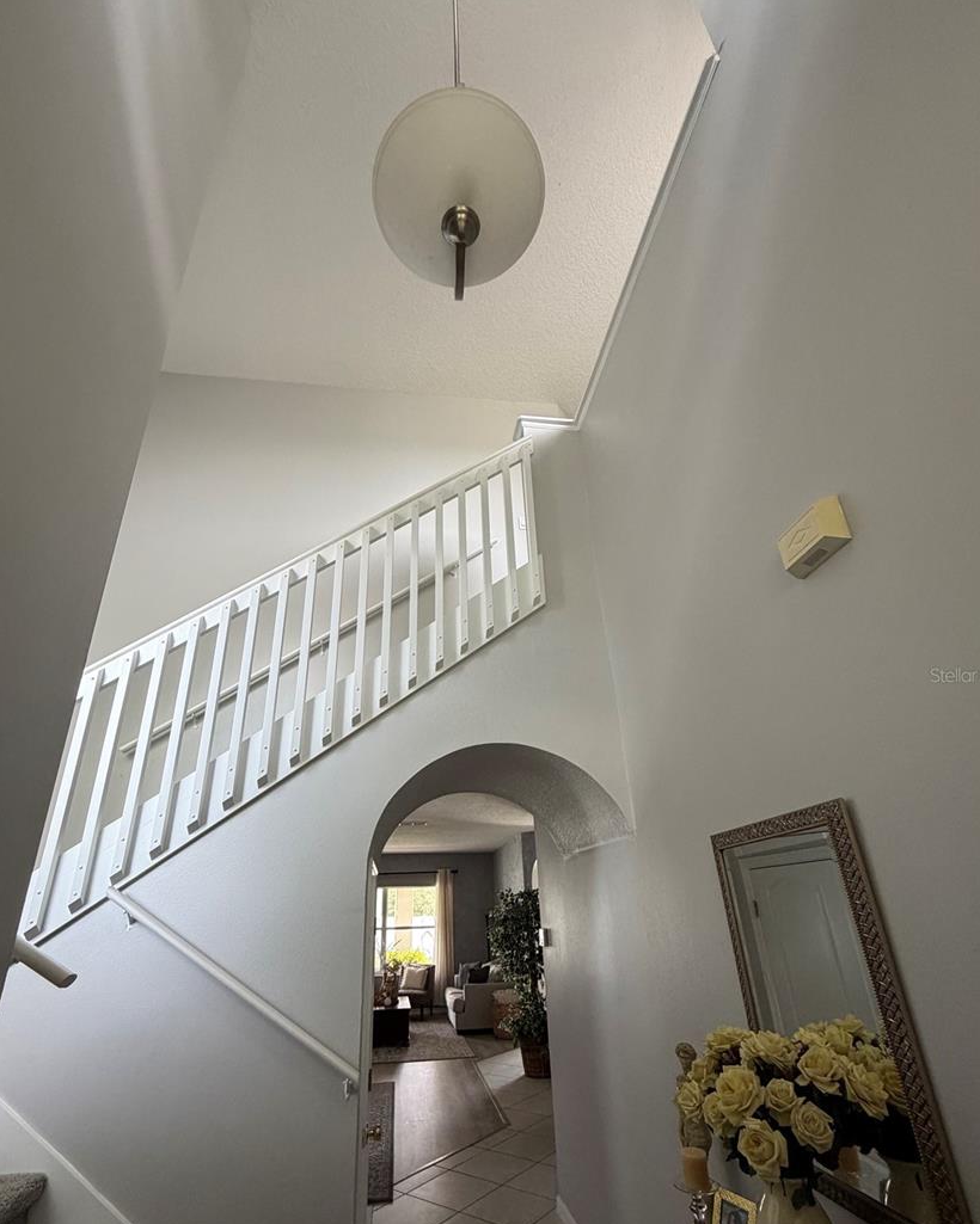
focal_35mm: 16
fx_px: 580
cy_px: 675
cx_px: 477
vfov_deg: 92.8
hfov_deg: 80.4
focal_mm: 2.22
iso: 320
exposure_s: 1/121
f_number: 2.2
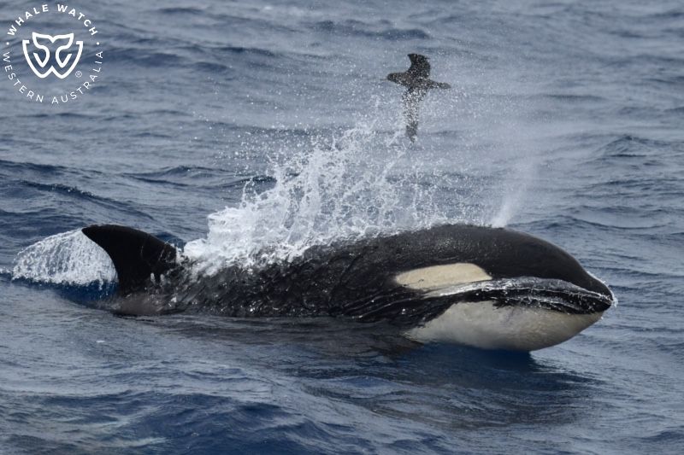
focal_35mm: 200
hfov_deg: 10.3
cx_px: 342
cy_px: 228
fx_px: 3799
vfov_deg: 6.9
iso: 1100
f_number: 5.3
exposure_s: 1/8000
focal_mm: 200
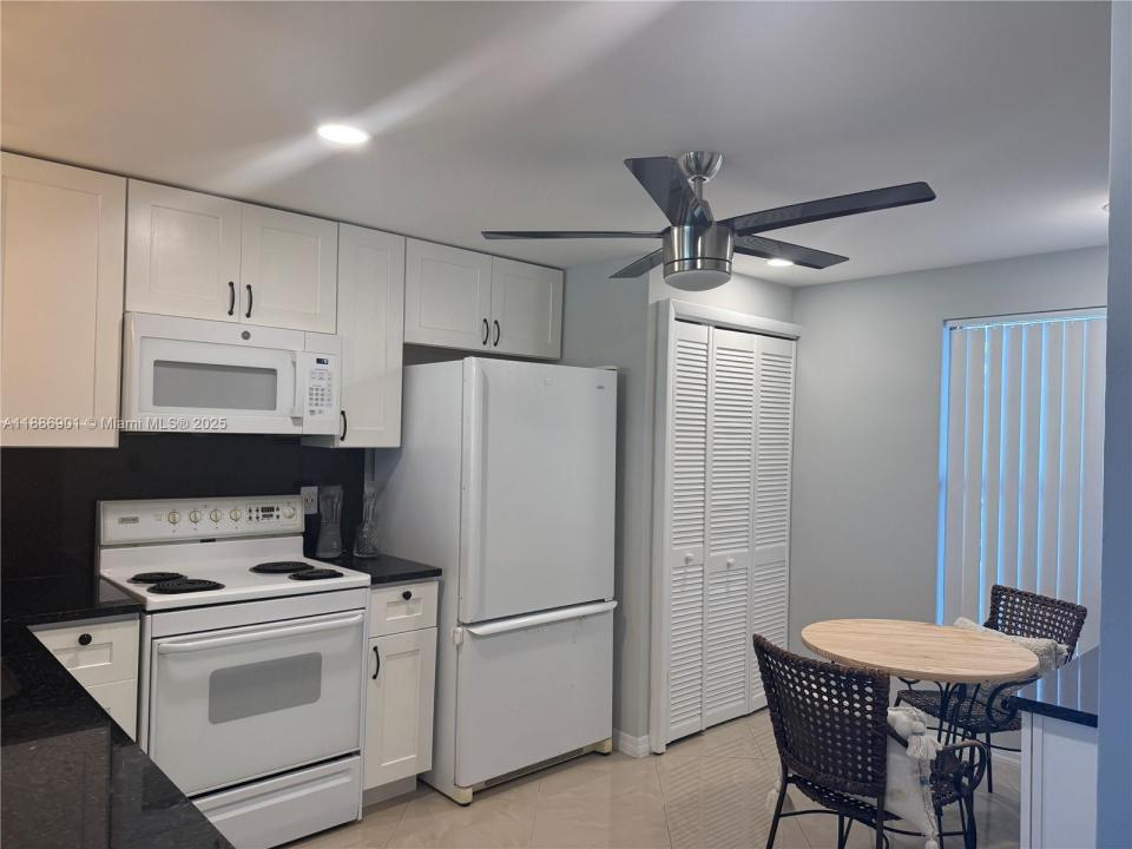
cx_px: 566
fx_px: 785
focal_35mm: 24
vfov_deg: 56.8
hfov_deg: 71.6
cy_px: 424
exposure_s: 1/120
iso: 125
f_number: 1.78
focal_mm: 6.76
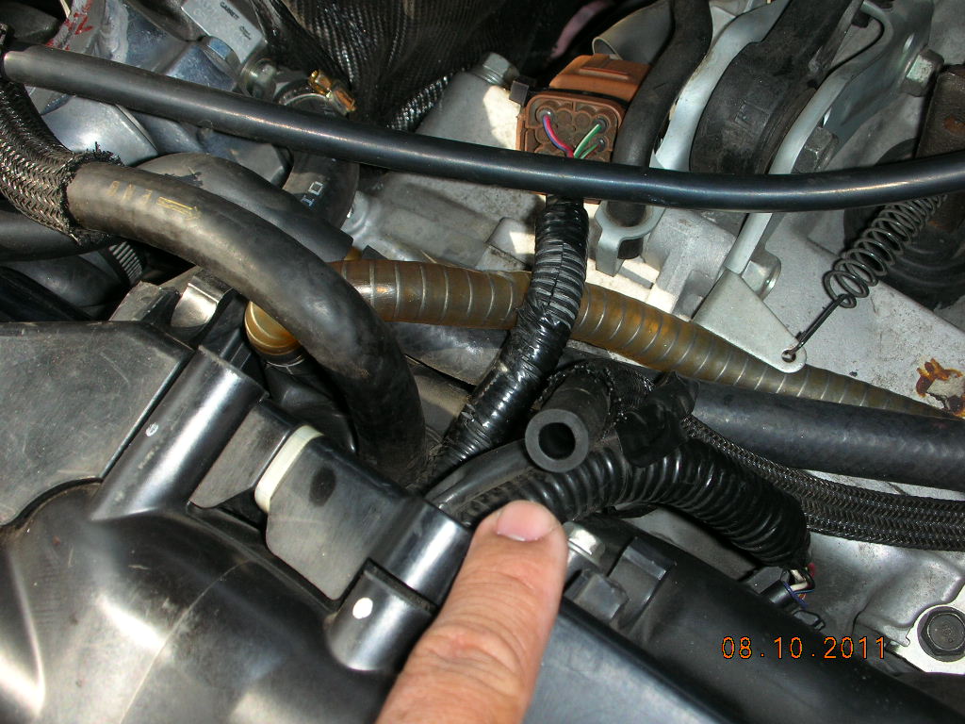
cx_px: 482
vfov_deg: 24.0
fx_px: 1701
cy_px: 362
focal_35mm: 61
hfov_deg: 31.7
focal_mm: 10.1
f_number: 4
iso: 50
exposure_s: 1/120
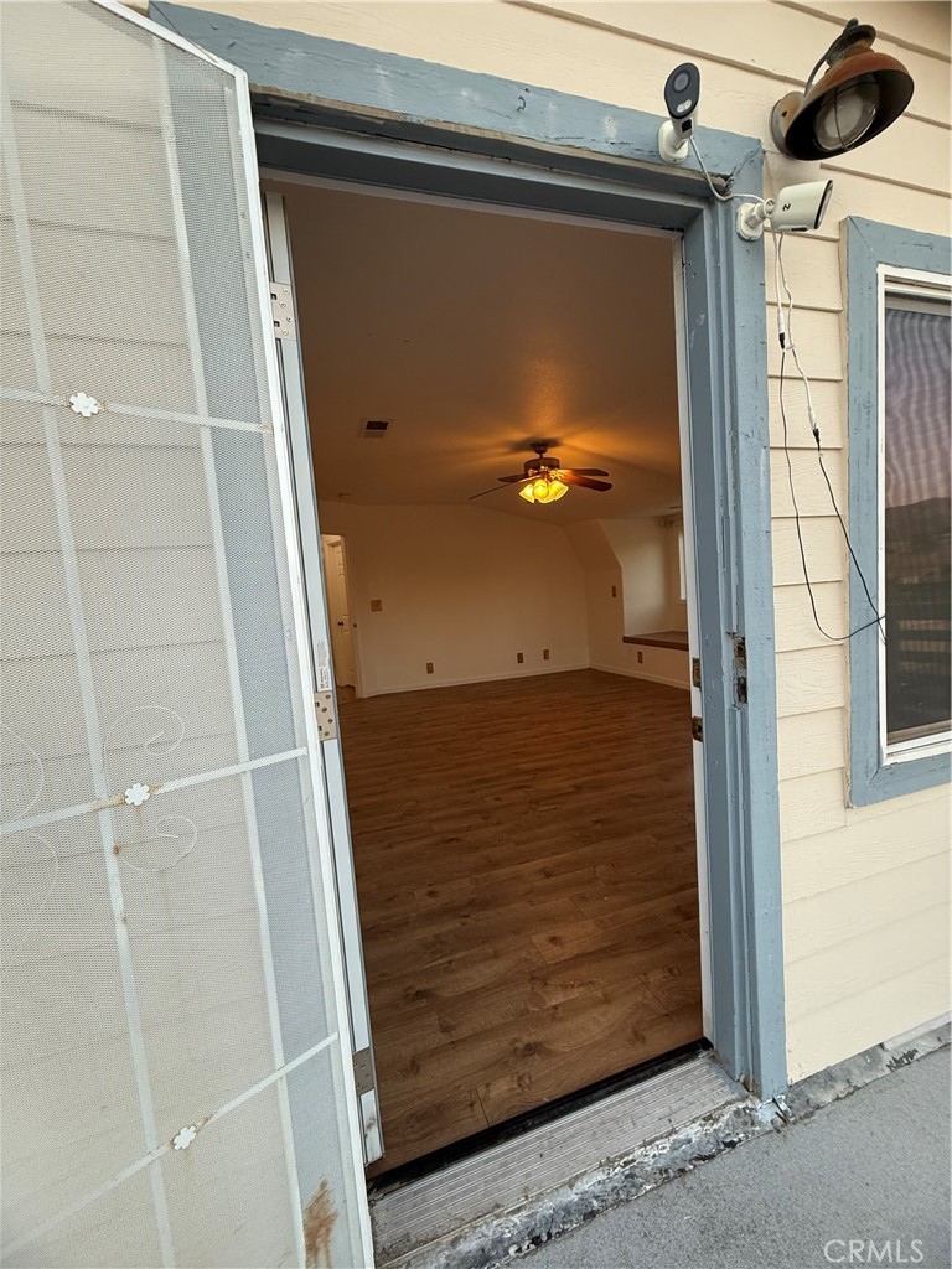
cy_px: 634
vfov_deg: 102.1
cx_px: 476
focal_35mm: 14
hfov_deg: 85.7
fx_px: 513
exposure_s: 1/120
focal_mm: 2.22
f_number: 2.2
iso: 320
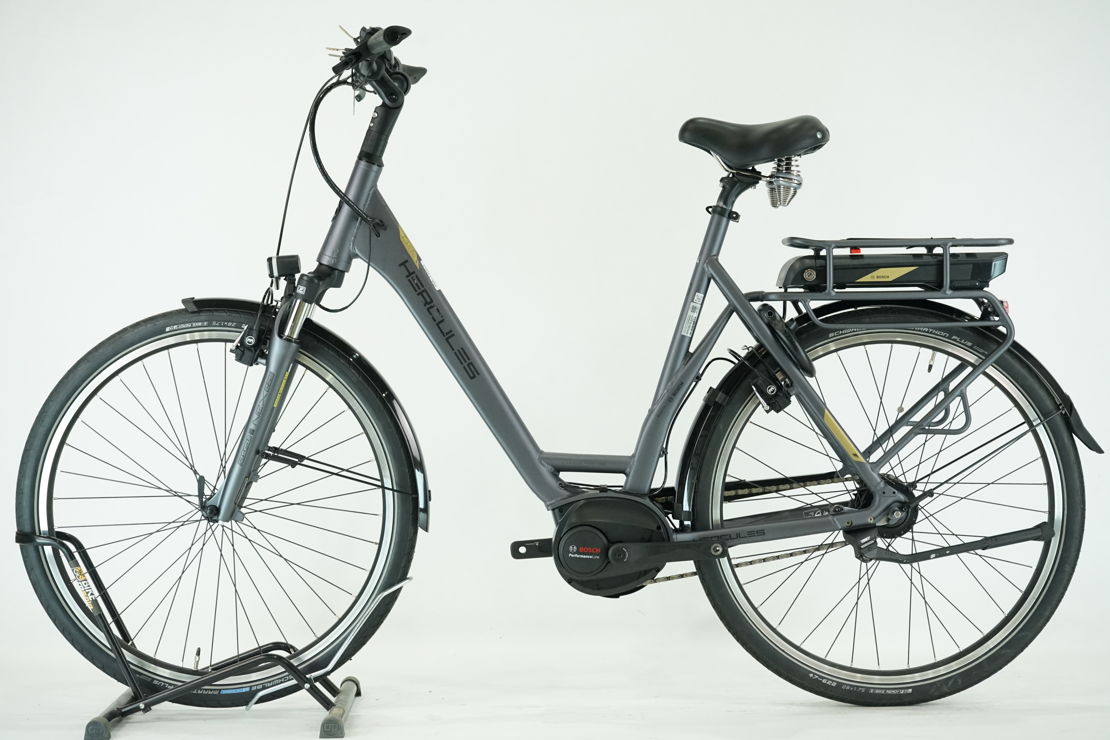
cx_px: 555
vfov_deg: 22.3
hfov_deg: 32.9
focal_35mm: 61
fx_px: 1881
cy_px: 370
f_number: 7.1
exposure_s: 1/200
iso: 2500
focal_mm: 61
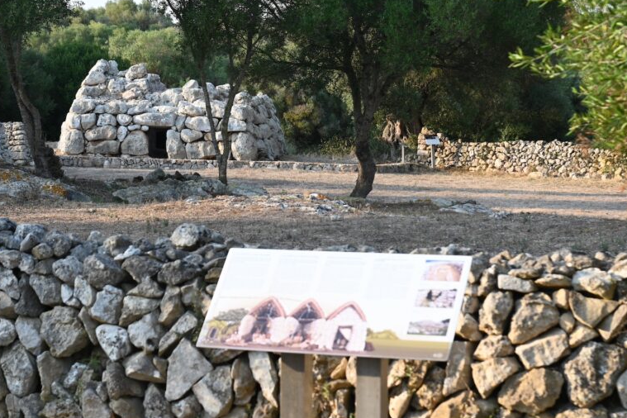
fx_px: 1550
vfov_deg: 15.4
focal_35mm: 89
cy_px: 245
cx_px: 294
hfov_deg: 22.9
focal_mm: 66
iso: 400
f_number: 8
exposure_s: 1/200
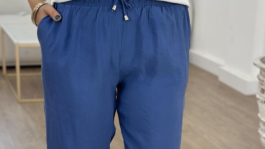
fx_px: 661
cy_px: 167
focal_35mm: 94
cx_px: 119
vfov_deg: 12.6
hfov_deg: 22.7
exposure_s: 1/163
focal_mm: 6.86
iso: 80
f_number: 1.78
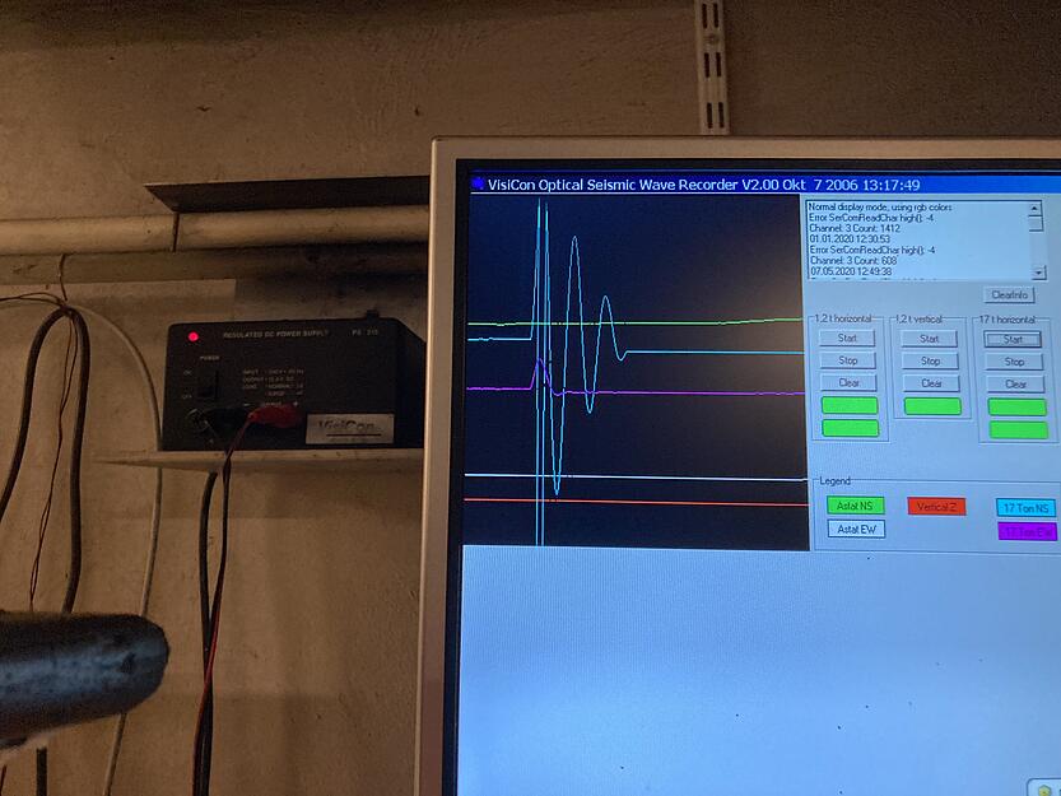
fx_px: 858
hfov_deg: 63.4
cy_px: 398
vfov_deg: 49.8
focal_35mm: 28
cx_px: 530
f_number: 1.8
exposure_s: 1/49
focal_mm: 3.99
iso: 160
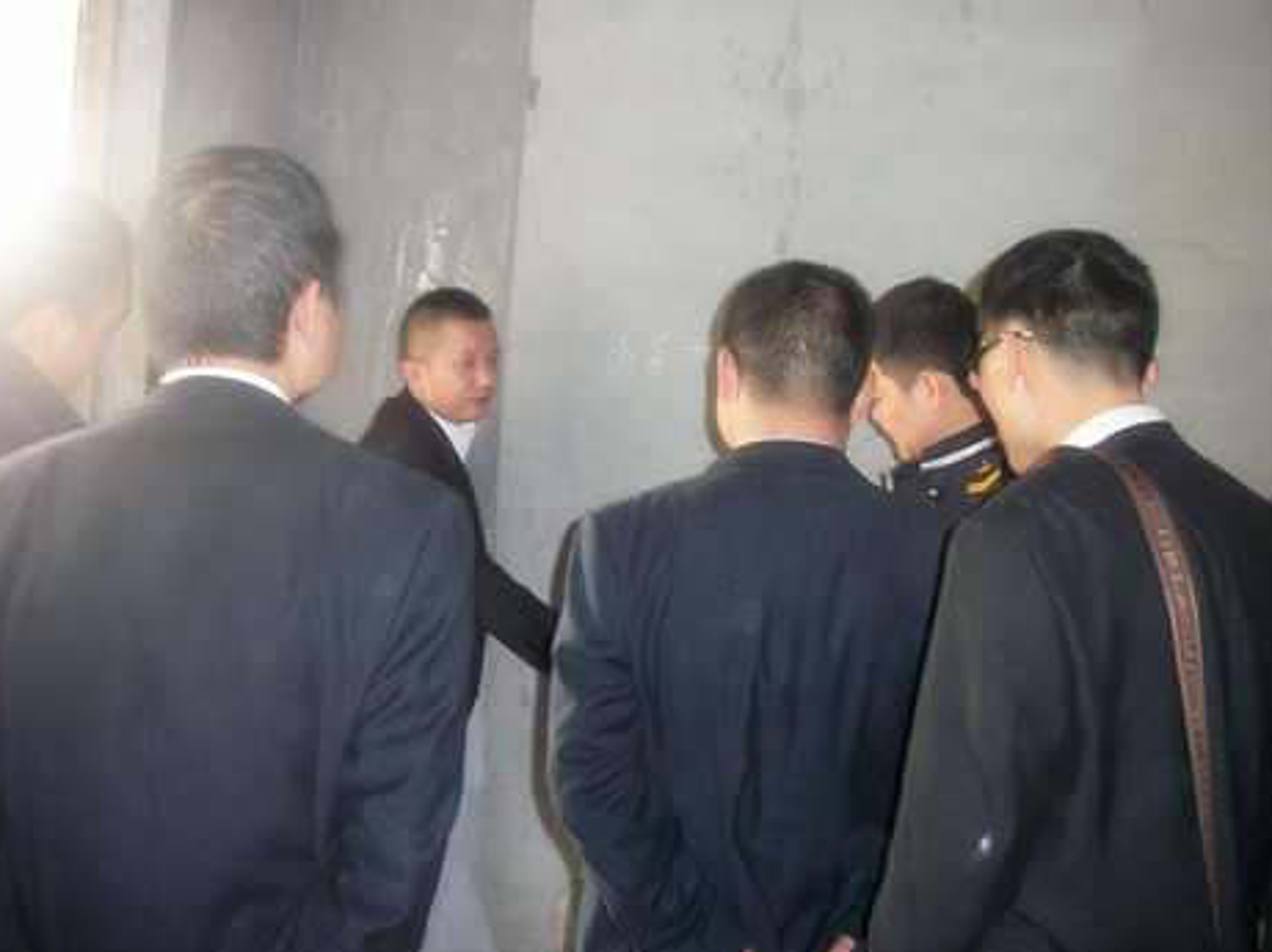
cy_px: 451
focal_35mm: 38
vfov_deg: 37.7
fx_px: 1395
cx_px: 613
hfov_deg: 49.0
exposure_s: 1/30
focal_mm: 6.3
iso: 250
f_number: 3.1
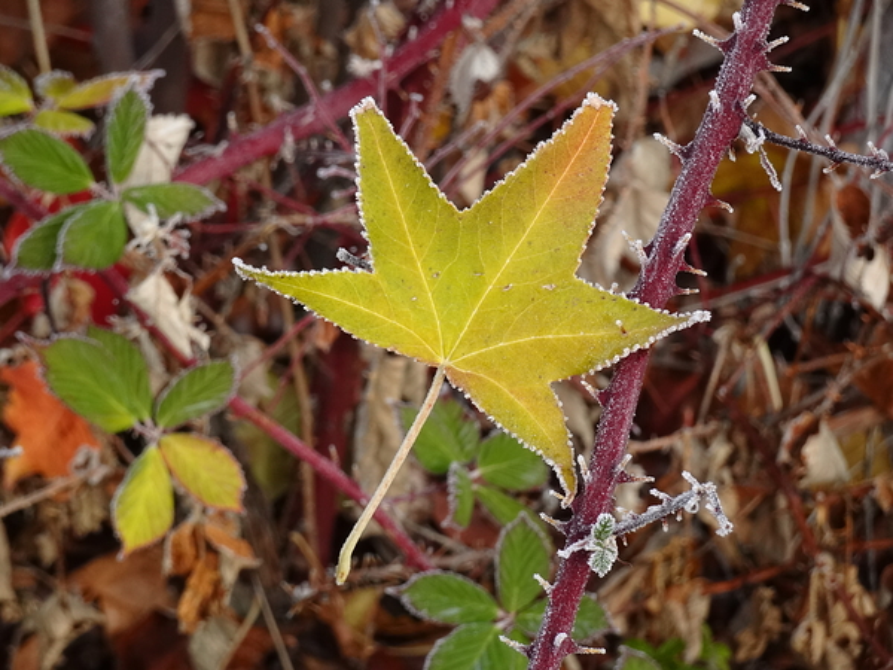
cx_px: 446
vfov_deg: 6.6
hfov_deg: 8.8
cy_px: 335
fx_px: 5804
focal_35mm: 225
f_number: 6.3
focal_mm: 36.38
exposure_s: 1/250
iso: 200
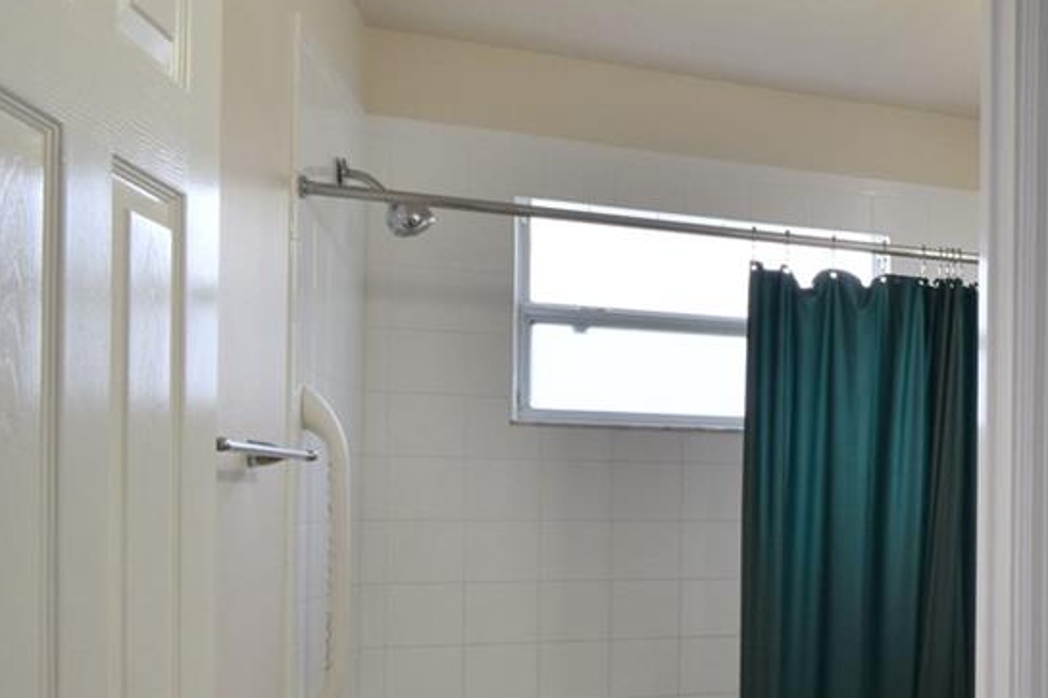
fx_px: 1280
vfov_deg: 30.1
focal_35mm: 44
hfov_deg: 31.6
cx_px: 1429
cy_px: 513
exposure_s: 1/15
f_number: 10
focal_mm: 10
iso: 280
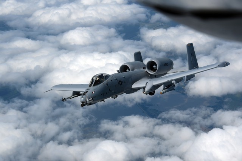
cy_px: 80
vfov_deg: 13.7
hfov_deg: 20.4
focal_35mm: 100
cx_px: 121
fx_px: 672
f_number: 10
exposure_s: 1/1250
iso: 250
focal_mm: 100
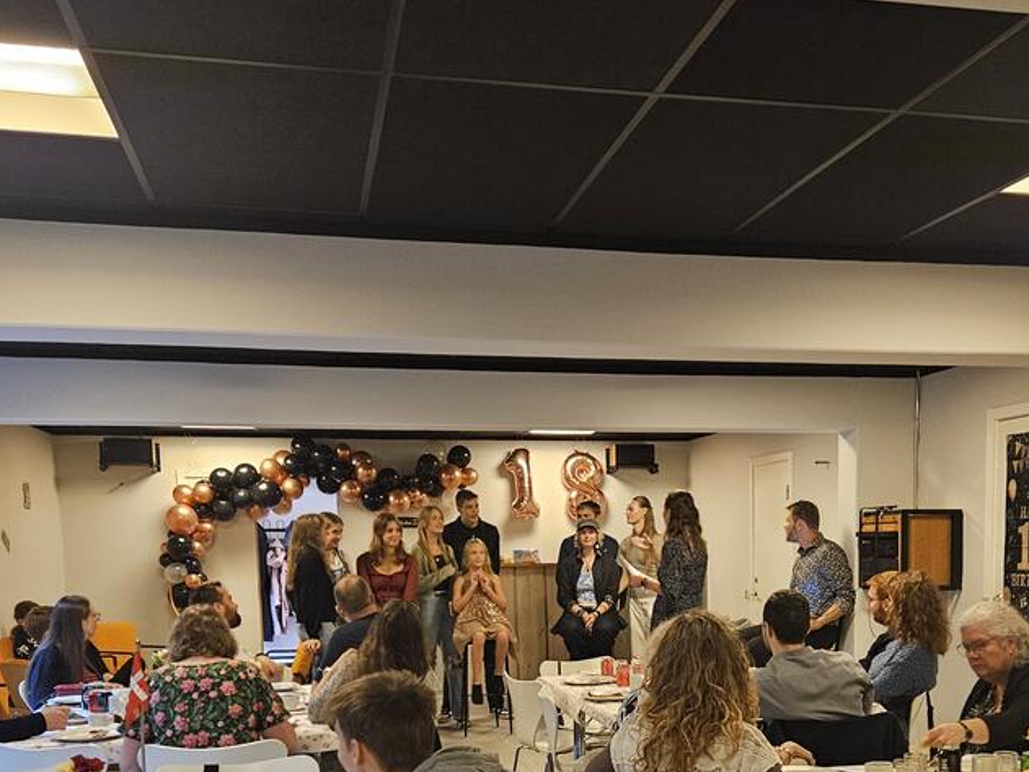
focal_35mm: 42
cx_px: 616
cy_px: 679
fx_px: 1248
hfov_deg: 44.6
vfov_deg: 32.8
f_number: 1.8
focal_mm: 5.4
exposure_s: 1/33.3
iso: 640
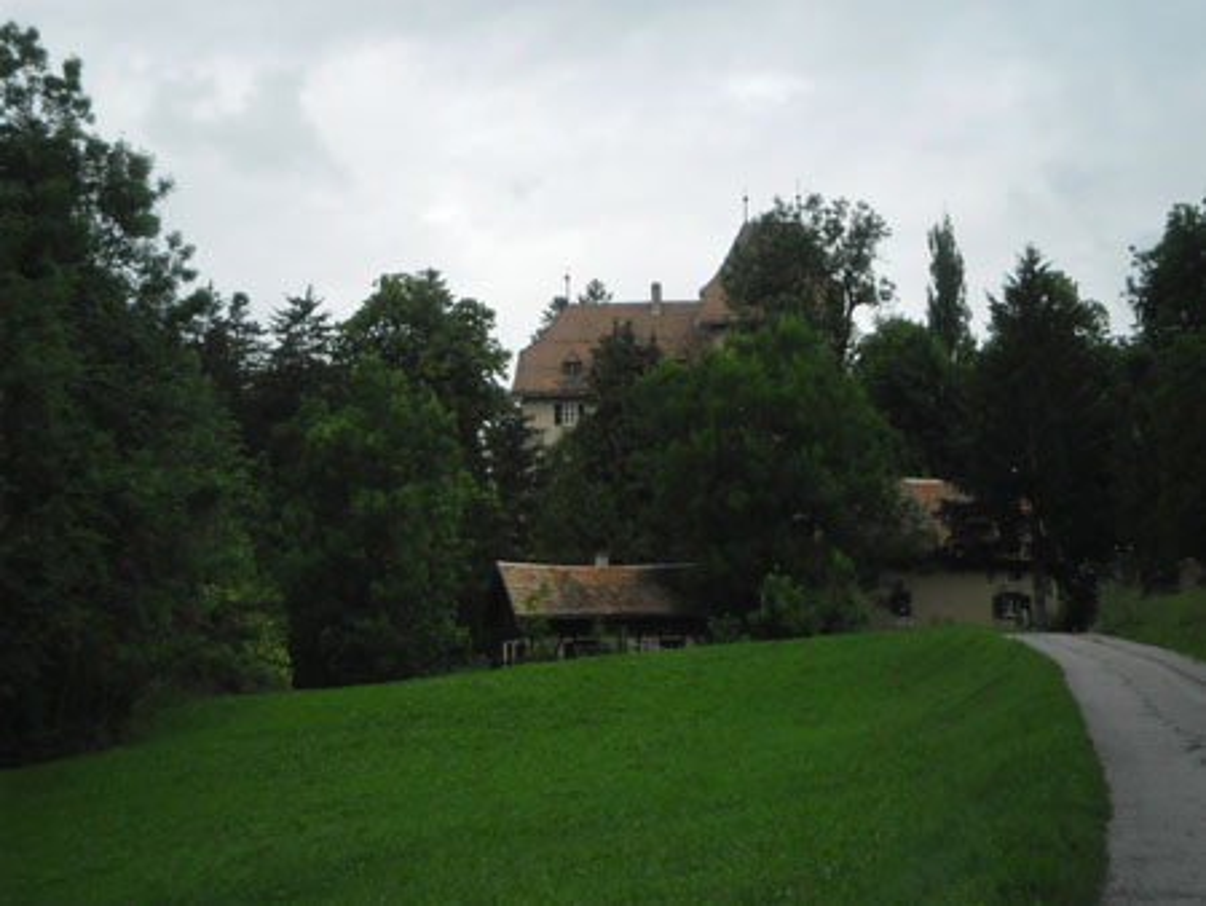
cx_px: 603
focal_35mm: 117
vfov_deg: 12.7
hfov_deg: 16.8
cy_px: 453
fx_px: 4078
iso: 80
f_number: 5.4
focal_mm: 21
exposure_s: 1/291
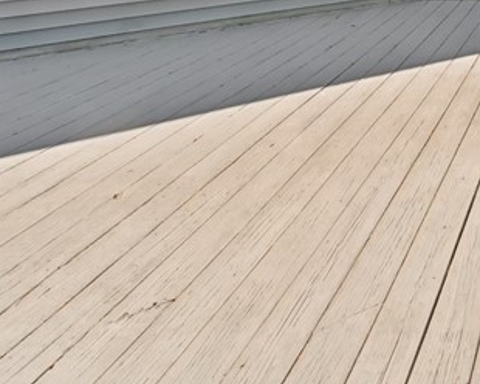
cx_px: 575
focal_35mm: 46
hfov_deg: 33.1
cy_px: -154
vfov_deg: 26.2
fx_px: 653
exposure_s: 1/800
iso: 640
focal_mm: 14
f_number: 8
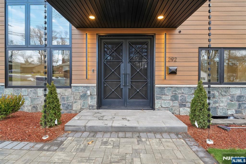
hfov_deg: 96.8
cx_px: 123
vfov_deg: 73.7
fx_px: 109
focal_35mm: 16
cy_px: 82
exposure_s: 1/25
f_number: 8
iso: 400
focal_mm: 16
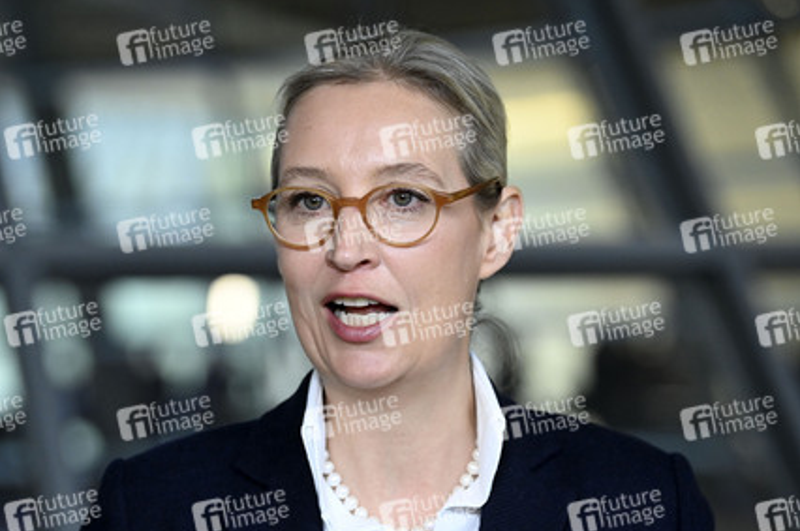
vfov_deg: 9.6
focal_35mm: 143
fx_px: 3174
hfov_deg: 14.4
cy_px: 278
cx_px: 378
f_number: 4
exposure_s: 1/400
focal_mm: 135
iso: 8000
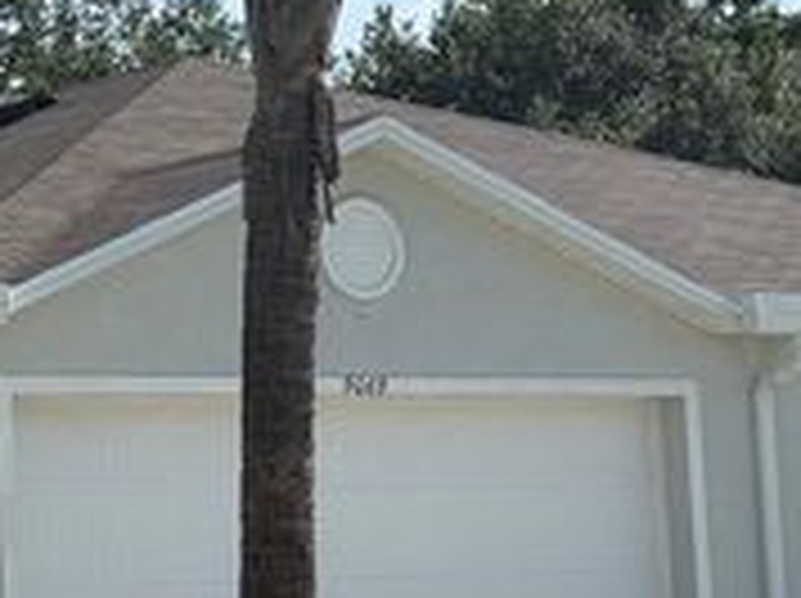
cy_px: 200
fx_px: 3120
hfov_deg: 14.1
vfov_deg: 10.9
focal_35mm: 135
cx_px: -184
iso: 80
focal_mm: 6.76
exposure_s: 1/7143
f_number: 1.78
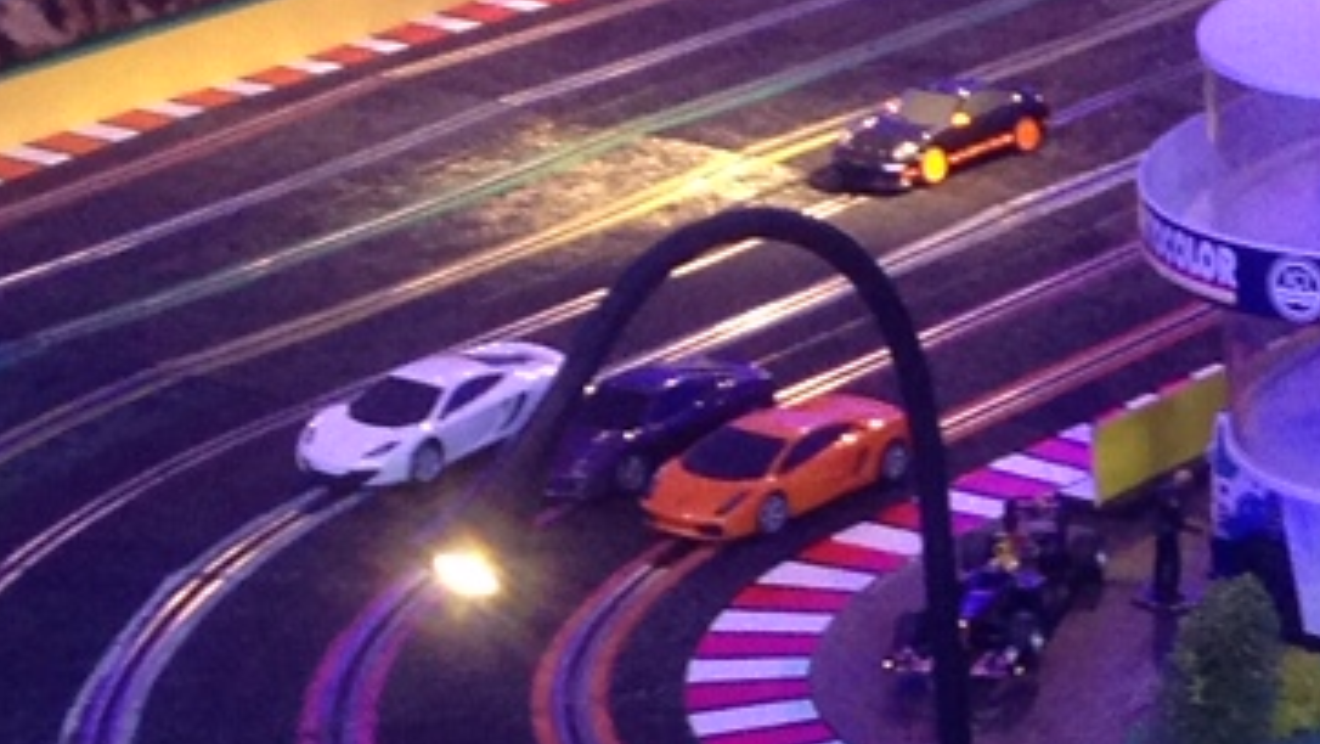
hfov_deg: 12.9
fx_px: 5673
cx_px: 1612
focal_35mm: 162
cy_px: 376
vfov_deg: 7.5
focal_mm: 4.12
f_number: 2.4
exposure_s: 1/20
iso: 125
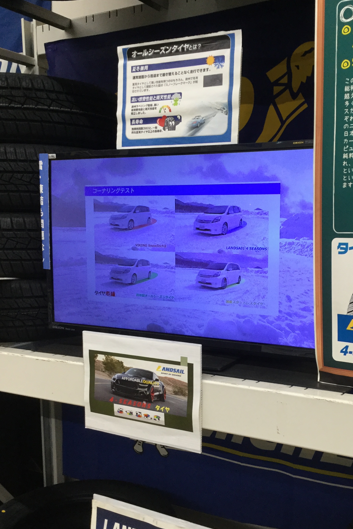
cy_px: 288
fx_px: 574
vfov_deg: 49.5
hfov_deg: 34.0
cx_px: 230
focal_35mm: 39
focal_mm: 3.3
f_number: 2.4
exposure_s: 1/30
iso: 80
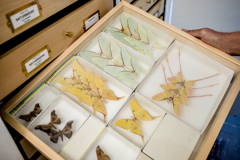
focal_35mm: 35
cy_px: 80
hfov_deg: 54.4
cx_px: 120
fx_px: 233
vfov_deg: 37.9
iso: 320
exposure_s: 1/125
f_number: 2
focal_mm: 23
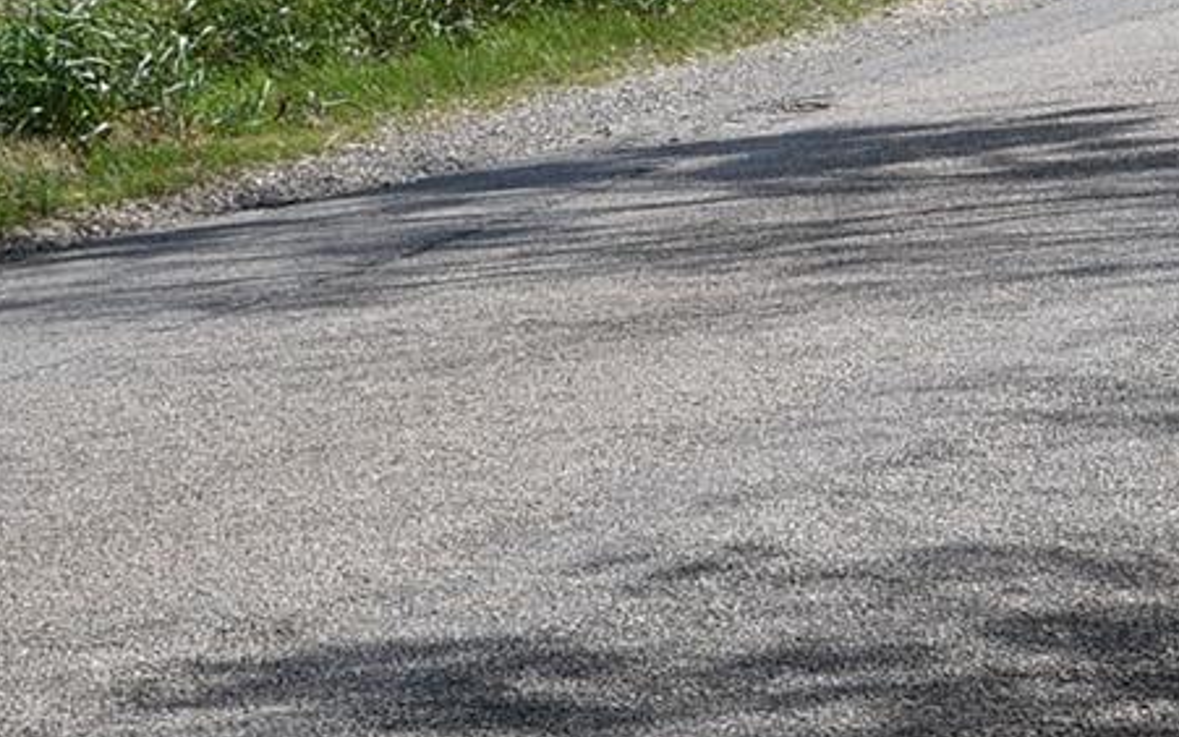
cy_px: -174
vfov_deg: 5.9
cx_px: 905
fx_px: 7134
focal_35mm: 222
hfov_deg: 9.4
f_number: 9
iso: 100
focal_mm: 32
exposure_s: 1/320
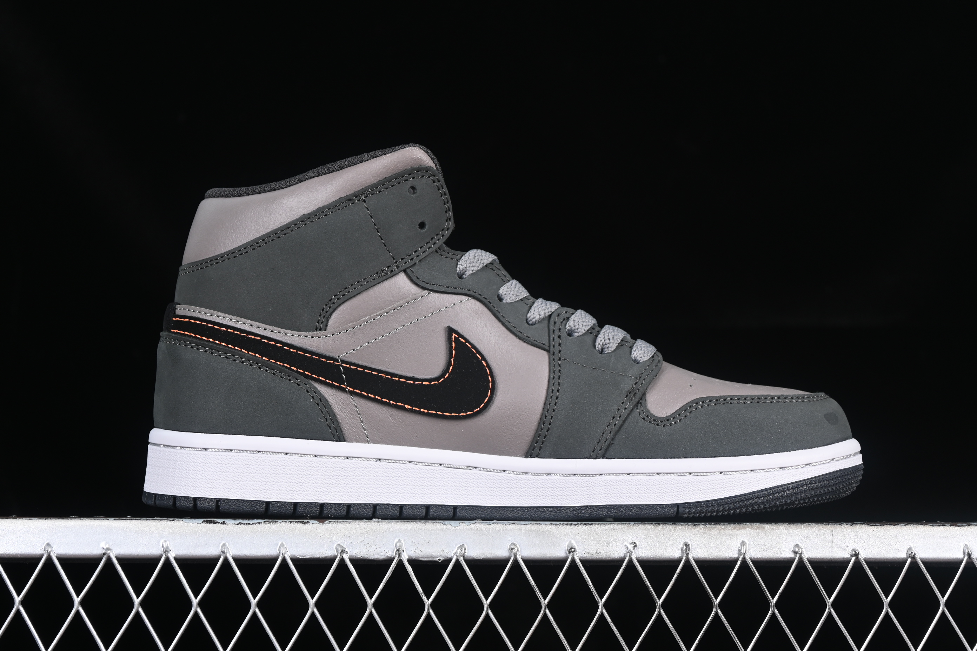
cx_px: 488
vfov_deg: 18.2
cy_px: 326
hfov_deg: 27.0
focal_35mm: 75
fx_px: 2035
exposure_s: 1/60
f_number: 6.3
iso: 160
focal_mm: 50
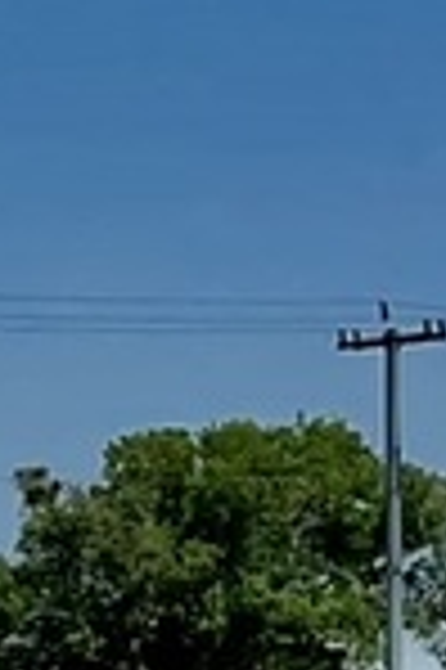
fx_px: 4880
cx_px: -1689
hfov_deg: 4.5
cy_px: 625
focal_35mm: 262
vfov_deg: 7.8
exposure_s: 1/7813
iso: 32
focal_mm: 4.2
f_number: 1.6
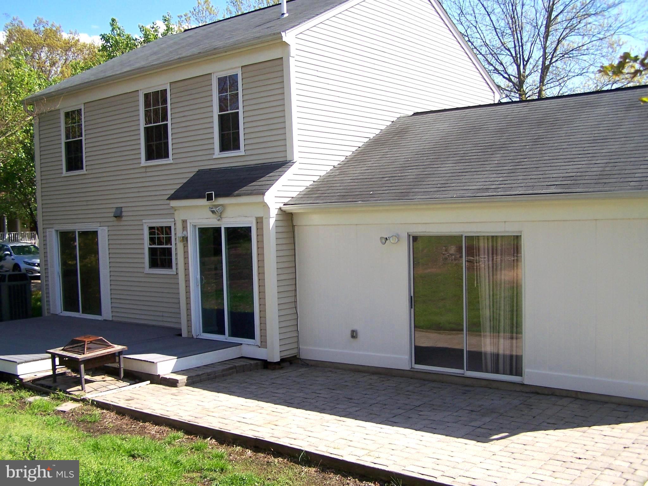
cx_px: 324
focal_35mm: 38
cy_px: 243
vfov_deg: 37.7
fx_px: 711
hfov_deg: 49.0
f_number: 2.8
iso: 80
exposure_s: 1/800
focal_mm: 6.3
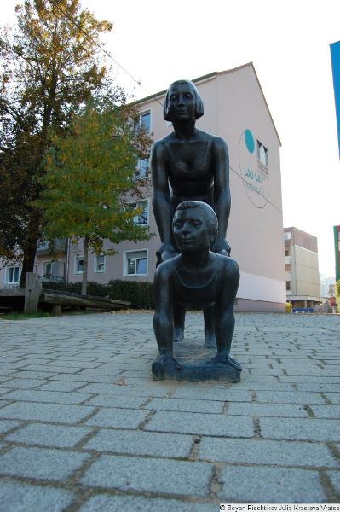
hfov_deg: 47.9
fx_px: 383
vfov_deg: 67.4
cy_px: 256
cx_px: 170
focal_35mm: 27
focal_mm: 18
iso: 200
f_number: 6.3
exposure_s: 1/160
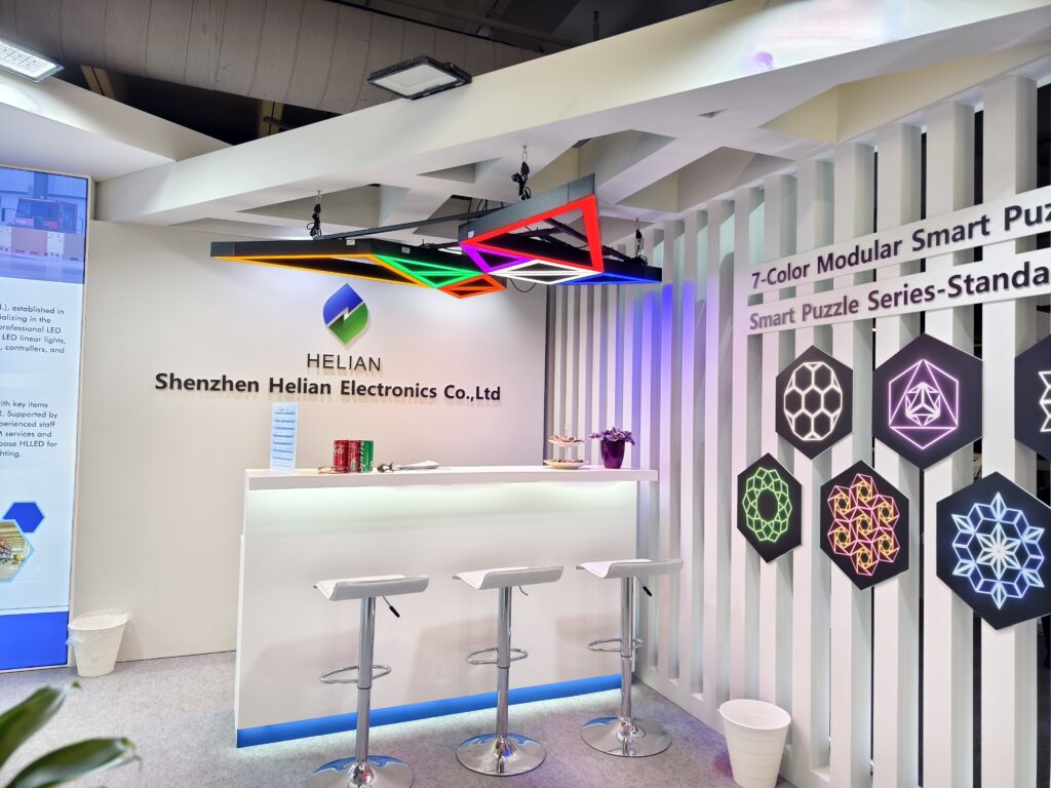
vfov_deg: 58.9
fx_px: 698
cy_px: 394
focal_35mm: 23
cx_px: 526
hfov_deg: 73.9
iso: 50
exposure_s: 1/107
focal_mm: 8.67
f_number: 1.75
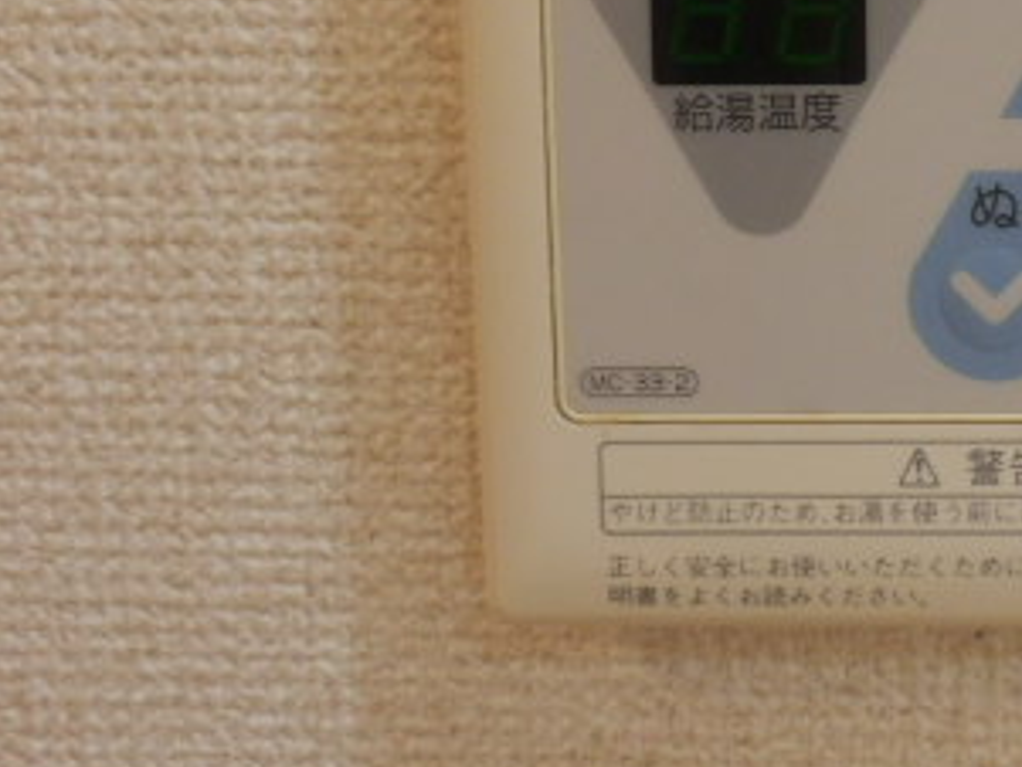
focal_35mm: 51
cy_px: 136
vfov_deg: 27.9
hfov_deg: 35.3
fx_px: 1506
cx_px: 917
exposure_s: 1/30
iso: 320
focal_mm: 4.2
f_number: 3
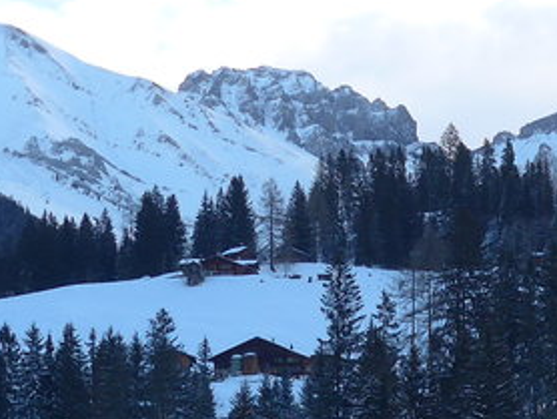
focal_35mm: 125
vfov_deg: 11.7
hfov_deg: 15.7
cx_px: 423
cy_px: 487
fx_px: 2013
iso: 80
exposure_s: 1/320
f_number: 2.8
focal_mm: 6
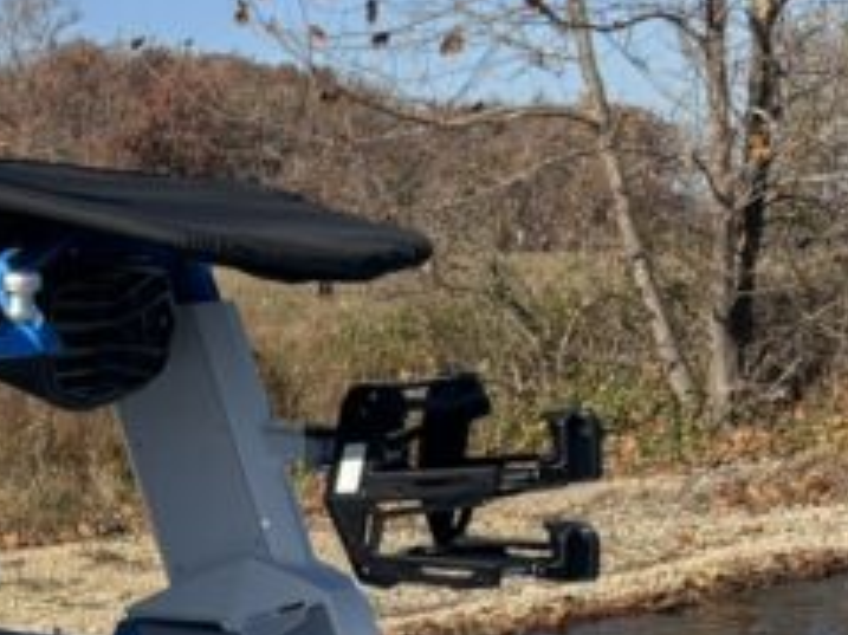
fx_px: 2840
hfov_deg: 16.7
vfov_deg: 11.8
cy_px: 1156
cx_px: 20
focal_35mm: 116
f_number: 1.6
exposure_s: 1/7692
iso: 50
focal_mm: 5.96
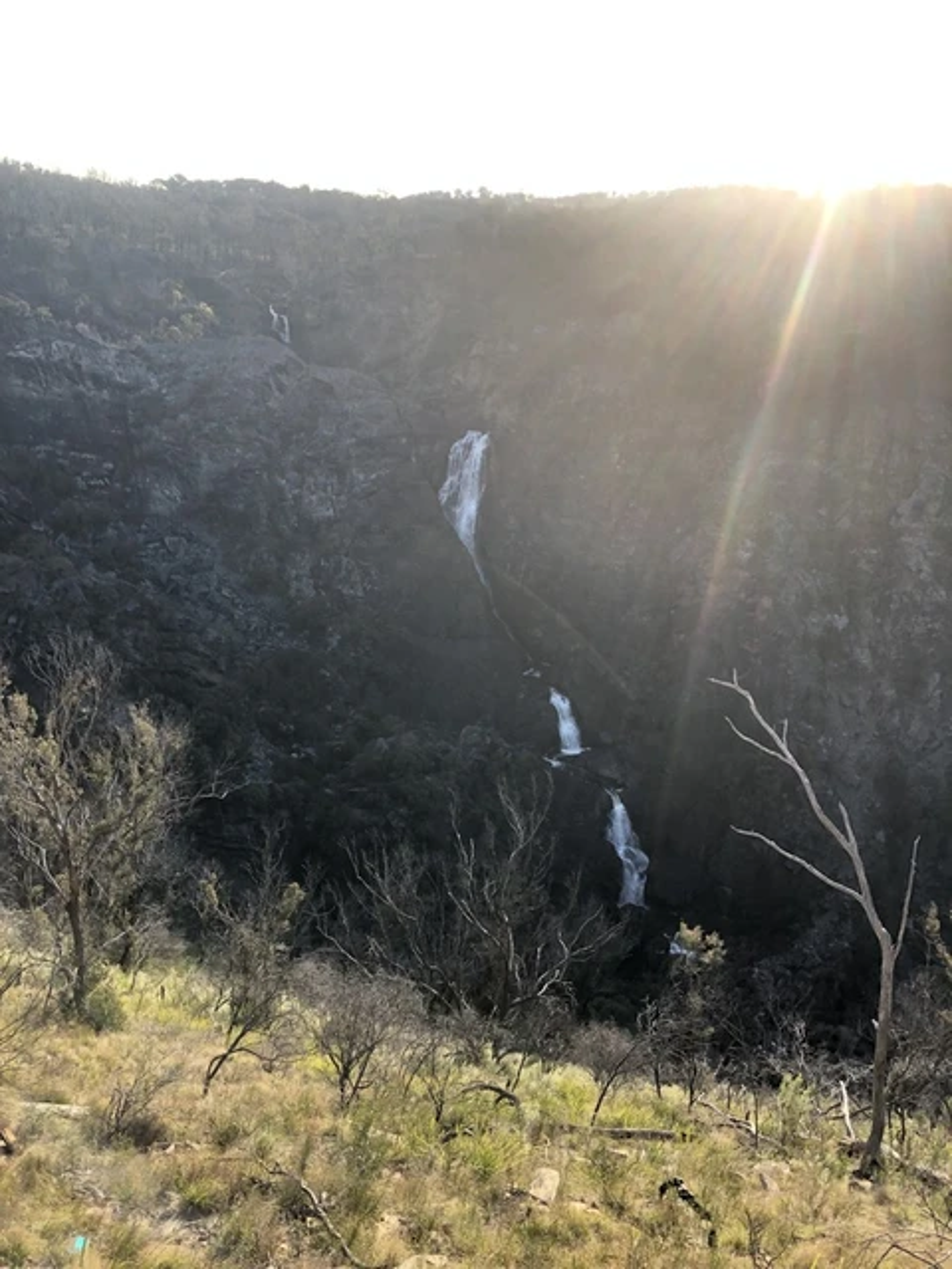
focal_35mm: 28
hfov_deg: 49.7
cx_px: 476
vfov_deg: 63.4
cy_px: 634
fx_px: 1027
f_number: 1.8
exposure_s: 1/147
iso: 20
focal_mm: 3.99
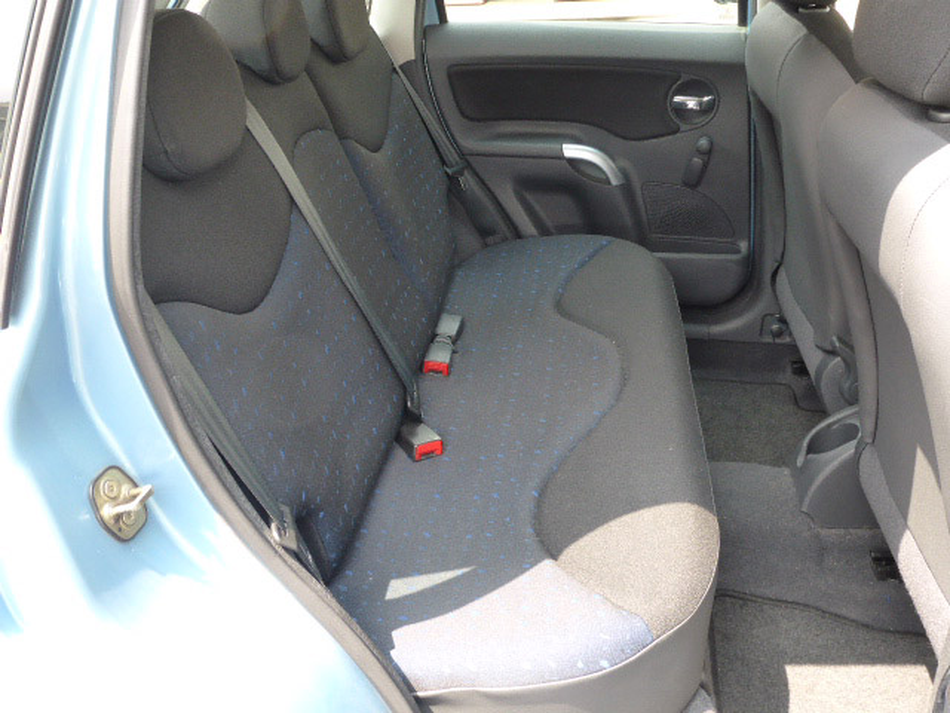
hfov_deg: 58.4
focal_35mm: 31
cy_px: 356
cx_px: 475
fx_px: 851
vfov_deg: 45.4
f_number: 3.6
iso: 200
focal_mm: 5.4
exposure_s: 1/60
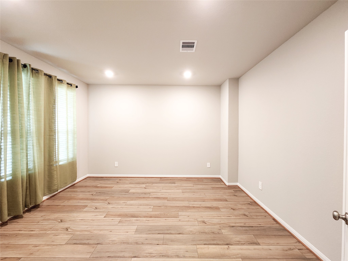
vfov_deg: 89.9
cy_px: 130
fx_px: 131
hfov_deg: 106.2
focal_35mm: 13
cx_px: 174
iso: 400
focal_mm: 2.2
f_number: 2.2
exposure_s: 1/60
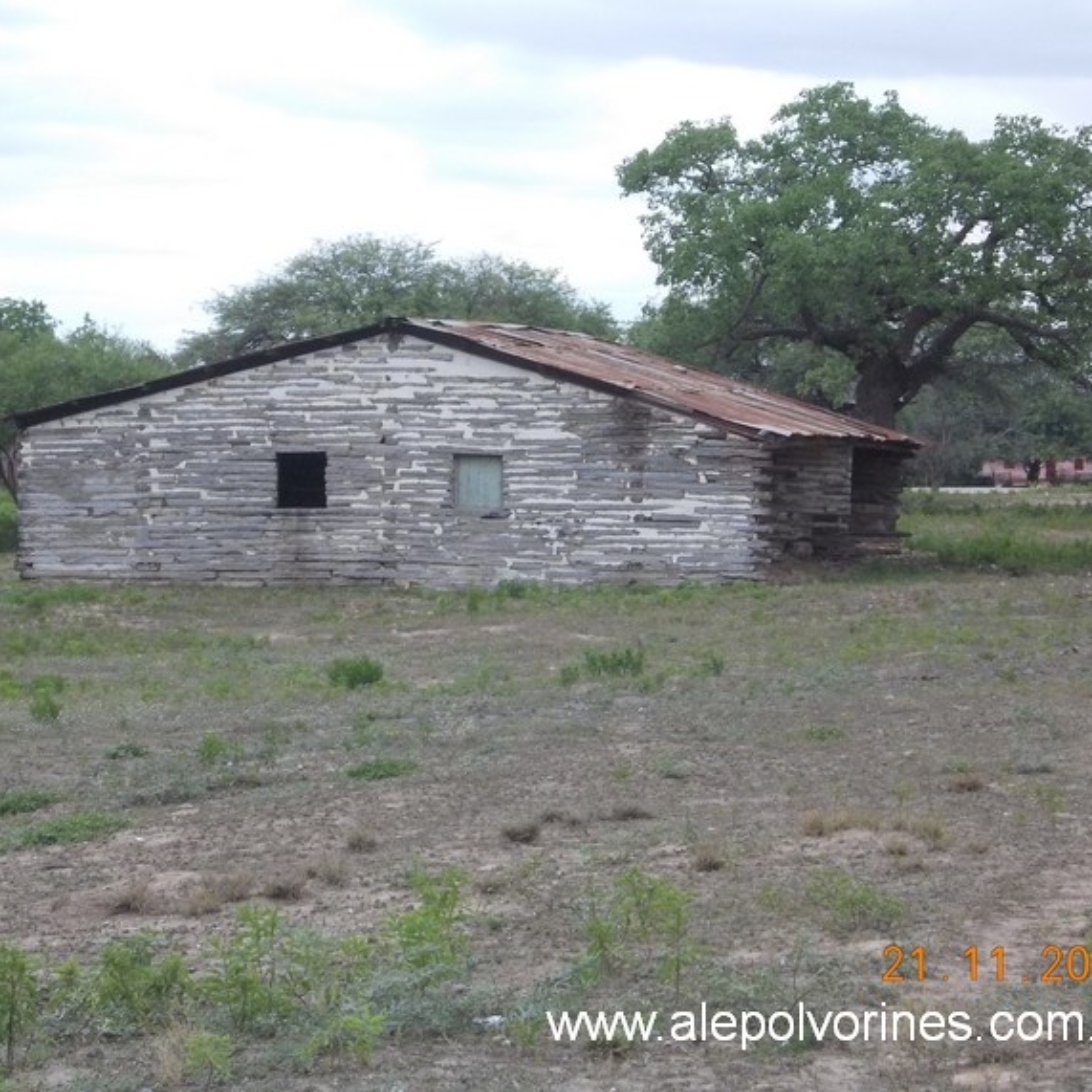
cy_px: 545
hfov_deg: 13.0
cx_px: 486
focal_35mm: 134
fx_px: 4783
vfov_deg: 13.0
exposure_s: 1/320
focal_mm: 16
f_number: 5.8
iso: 200
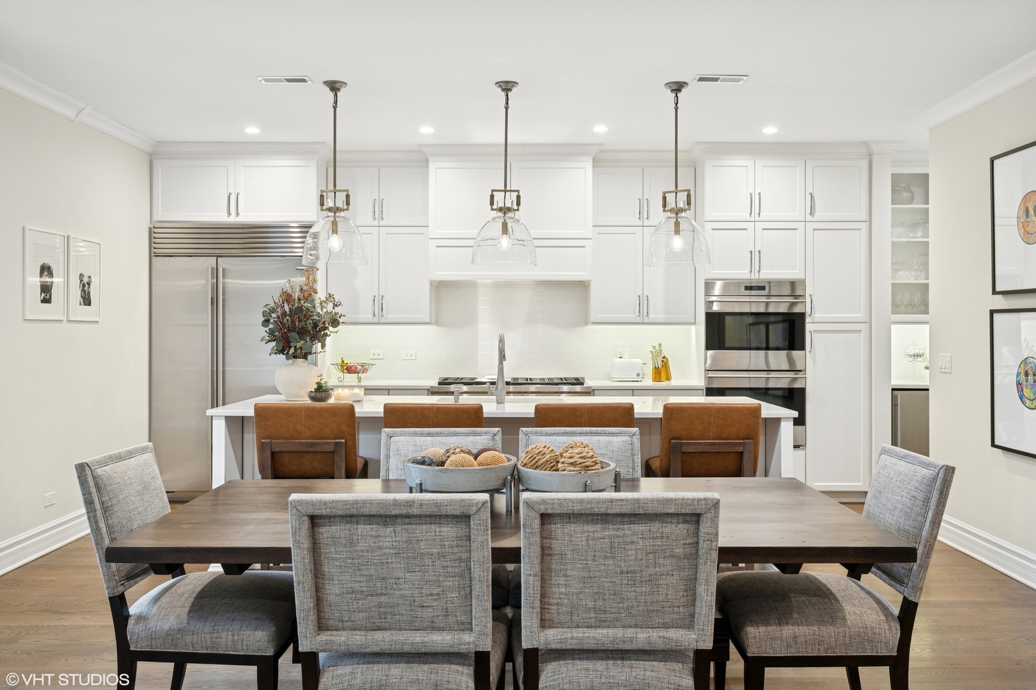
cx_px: 518
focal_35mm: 30
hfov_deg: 61.9
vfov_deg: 43.6
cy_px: 345
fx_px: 863
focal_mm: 30
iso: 200
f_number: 11
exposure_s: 1/13
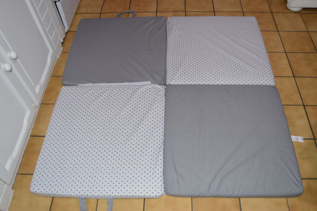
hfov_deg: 62.0
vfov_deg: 43.5
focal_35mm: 30
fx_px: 264
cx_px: 158
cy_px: 106
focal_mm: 20
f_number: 3.5
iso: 640
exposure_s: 1/60
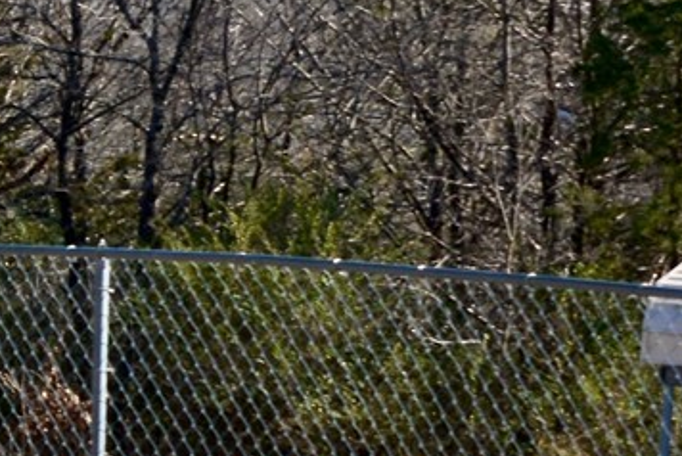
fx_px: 5953
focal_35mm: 314
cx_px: -901
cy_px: 284
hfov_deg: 6.3
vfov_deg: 4.4
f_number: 10
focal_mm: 55
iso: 320
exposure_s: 1/400
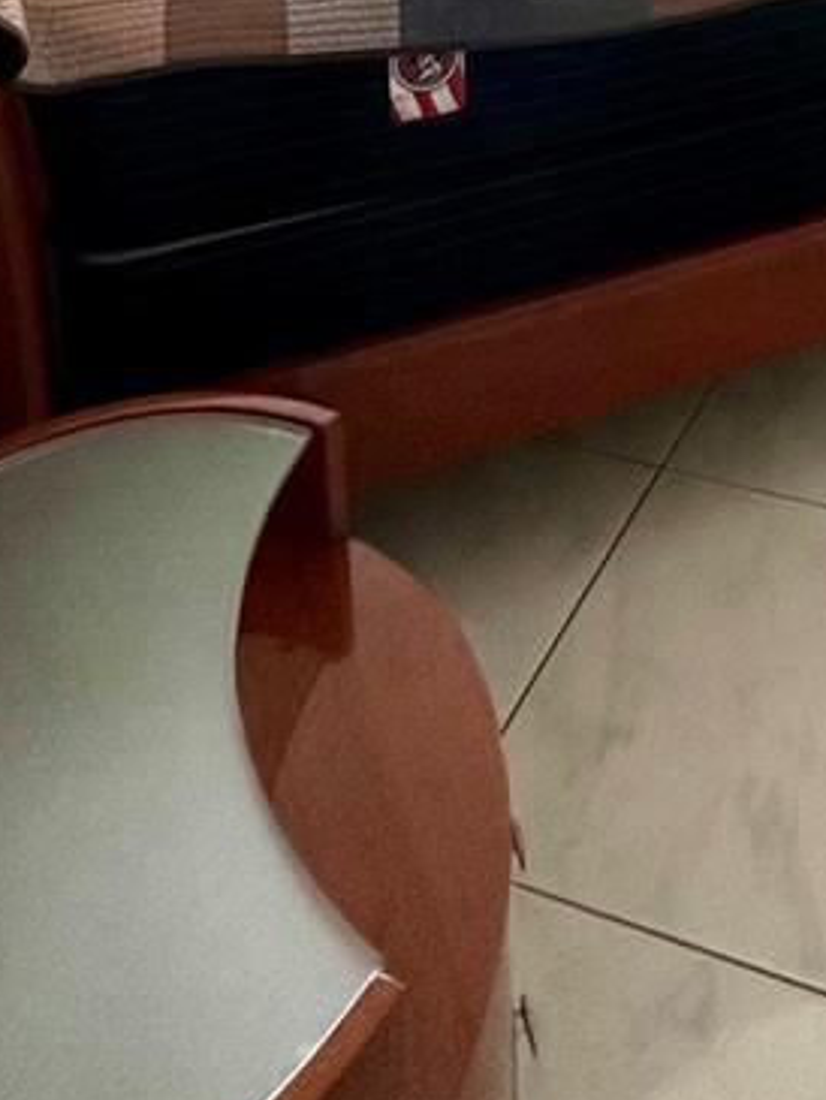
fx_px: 1463
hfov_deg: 30.1
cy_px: -428
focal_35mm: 46
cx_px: 757
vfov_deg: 29.9
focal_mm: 2.22
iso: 100
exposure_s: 1/99
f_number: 2.2
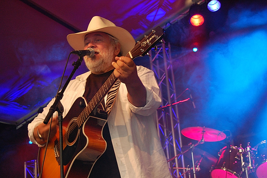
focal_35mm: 60
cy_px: 89
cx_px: 134
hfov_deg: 33.4
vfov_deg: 22.6
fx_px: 445
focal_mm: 40
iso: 800
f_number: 5
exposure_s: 1/40
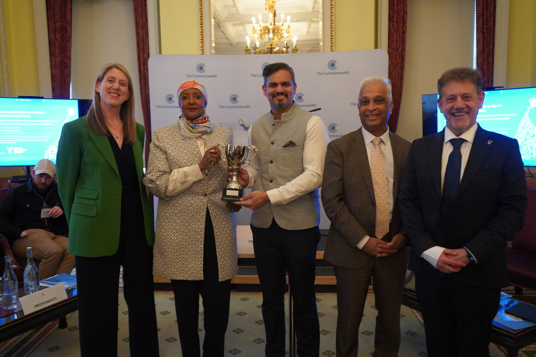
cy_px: 178
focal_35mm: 30
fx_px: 447
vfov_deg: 43.6
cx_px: 268
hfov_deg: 61.9
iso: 6400
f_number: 4
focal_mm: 30
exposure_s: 1/160
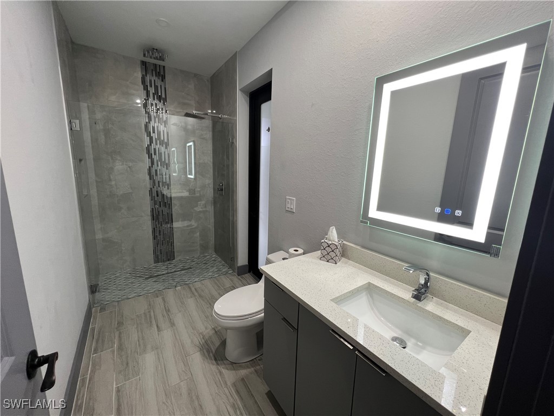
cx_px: 277
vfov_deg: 89.9
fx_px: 208
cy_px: 208
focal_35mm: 13
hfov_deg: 106.2
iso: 160
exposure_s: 1/60
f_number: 1.8
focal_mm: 1.57
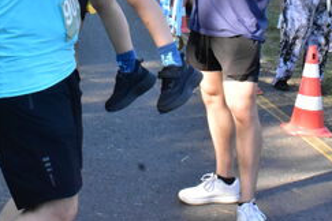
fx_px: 989
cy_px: -48
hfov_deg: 19.0
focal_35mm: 107
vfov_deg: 12.5
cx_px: 122
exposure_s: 1/200
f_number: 22
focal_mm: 29
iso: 3200
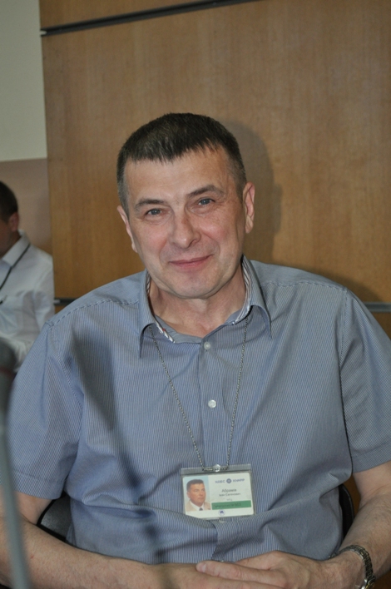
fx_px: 980
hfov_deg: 22.6
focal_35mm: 60
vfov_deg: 33.4
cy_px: 294
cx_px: 196
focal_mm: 40
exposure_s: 1/60
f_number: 5.3
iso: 800
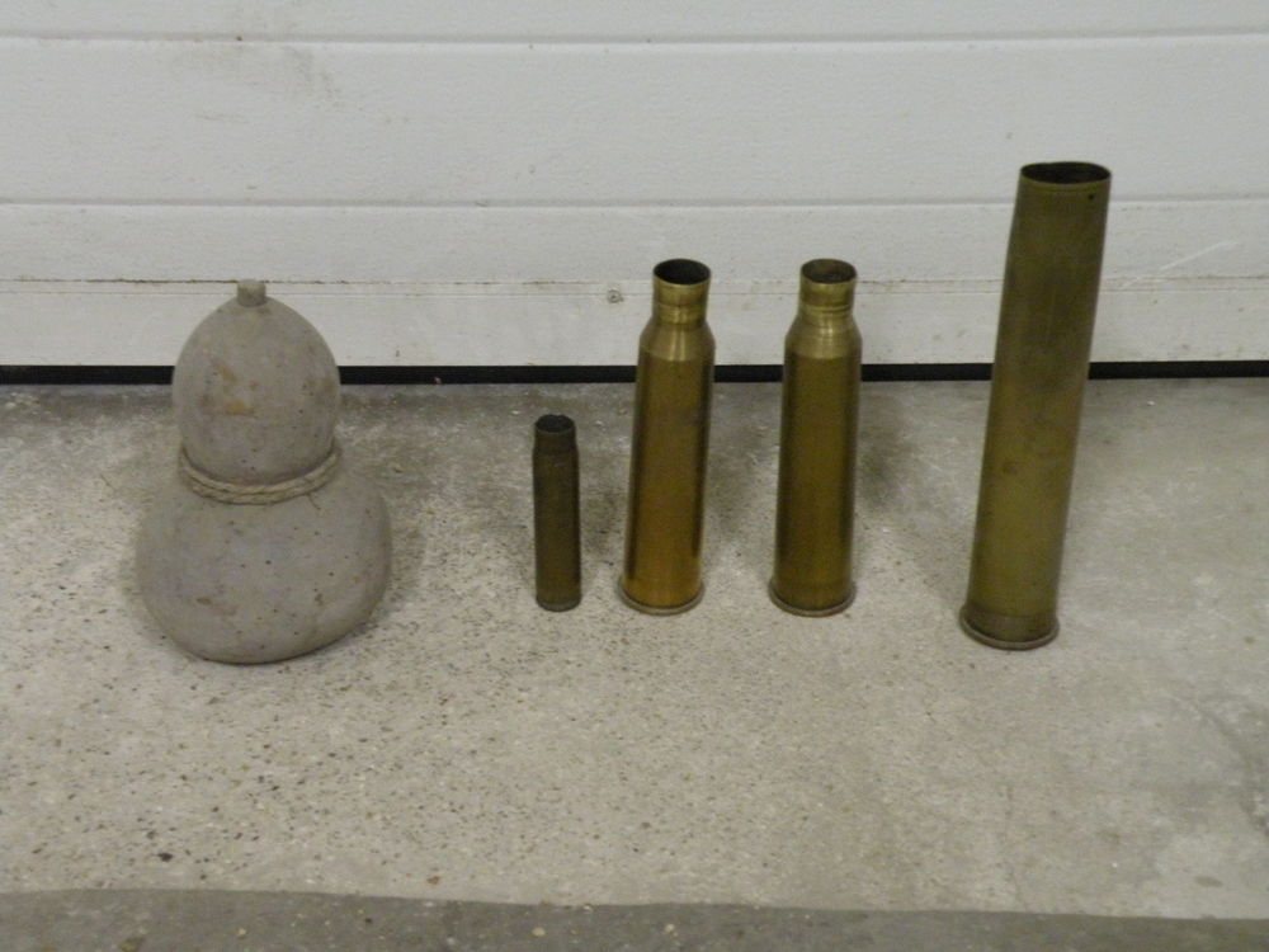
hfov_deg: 34.3
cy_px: 476
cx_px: 634
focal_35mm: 56
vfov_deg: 26.1
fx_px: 2053
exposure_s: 1/8
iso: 442
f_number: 3.5
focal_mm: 9.8
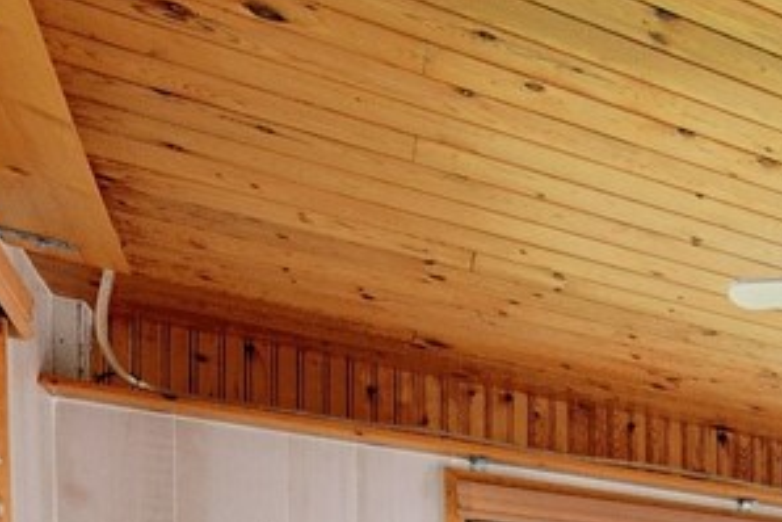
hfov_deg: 24.5
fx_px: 1108
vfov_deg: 22.7
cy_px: 734
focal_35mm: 51
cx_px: 1300
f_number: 11
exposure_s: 1/40
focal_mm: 14
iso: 50
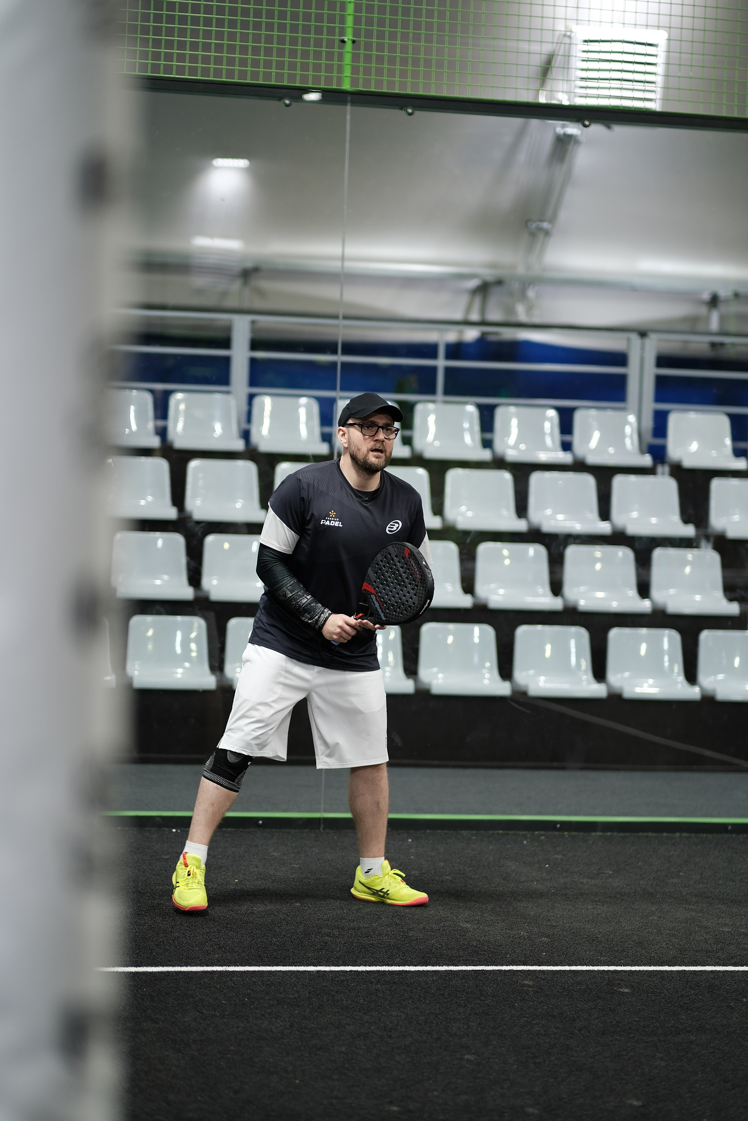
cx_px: 374
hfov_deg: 16.3
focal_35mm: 84
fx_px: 2618
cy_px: 560
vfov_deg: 24.2
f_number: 1.2
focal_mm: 56
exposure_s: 1/250
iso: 250
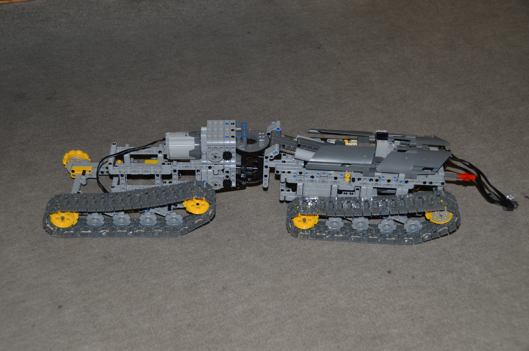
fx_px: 770
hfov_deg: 37.9
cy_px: 176
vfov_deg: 25.6
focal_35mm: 52
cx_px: 264
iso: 100
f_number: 4.2
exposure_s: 1/60
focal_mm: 35
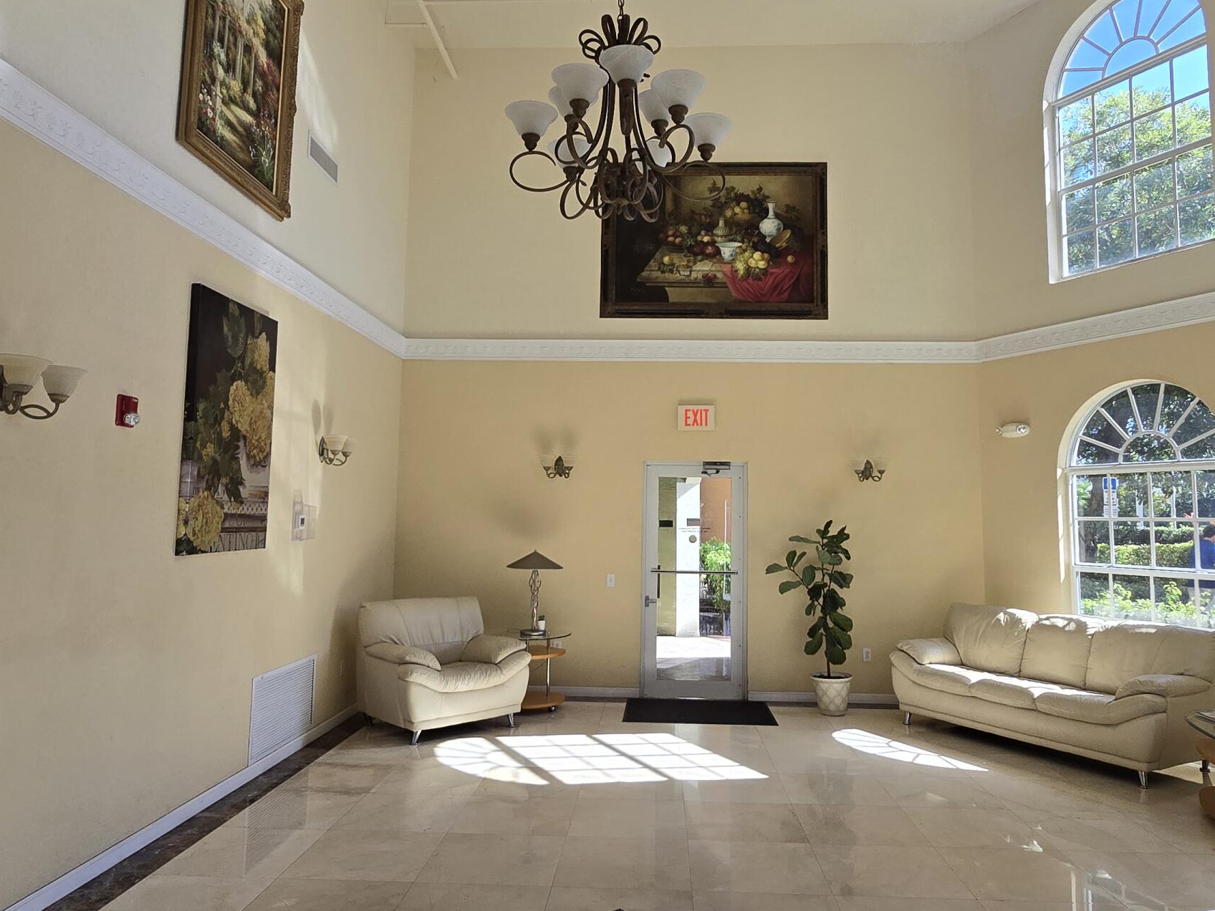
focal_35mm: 23
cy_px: 434
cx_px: 635
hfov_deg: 73.9
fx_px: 807
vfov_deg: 58.9
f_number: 2.2
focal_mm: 2.2
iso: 50
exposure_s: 1/202
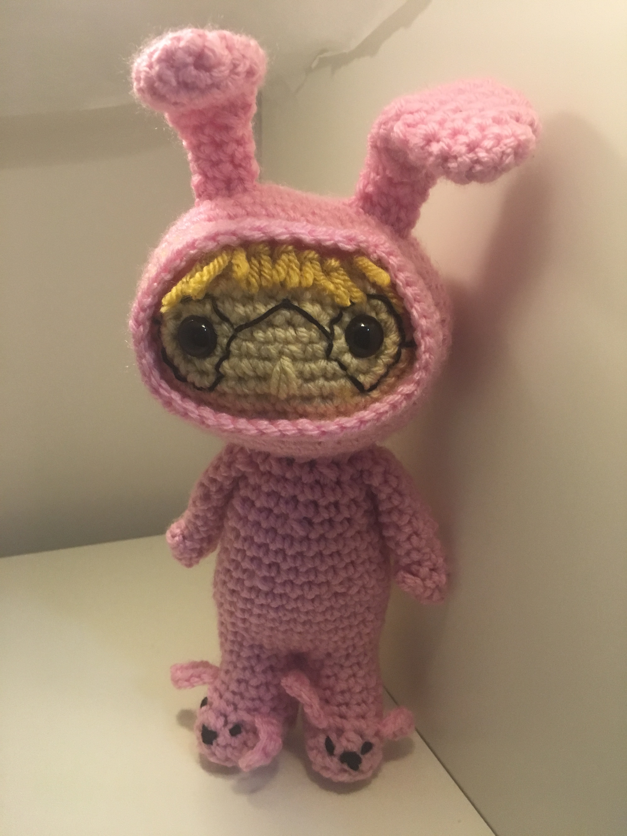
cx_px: 314
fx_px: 700
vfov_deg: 61.7
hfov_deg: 48.2
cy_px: 418
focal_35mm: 29
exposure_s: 1/30
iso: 200
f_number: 2.2
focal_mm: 4.15
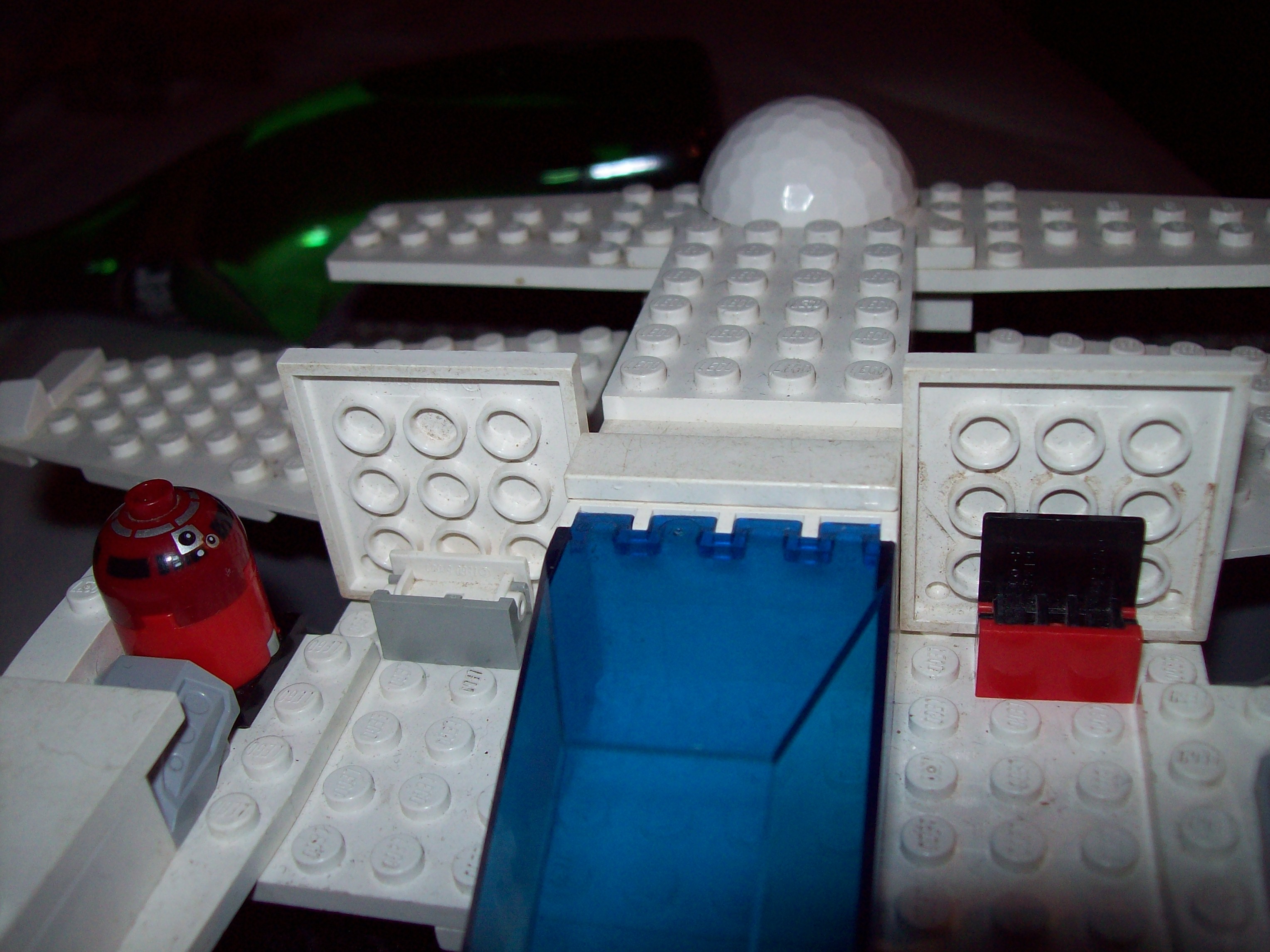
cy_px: 476
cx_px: 635
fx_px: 1321
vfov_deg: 39.7
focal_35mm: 36
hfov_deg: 51.4
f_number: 2.7
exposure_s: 1/64
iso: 80
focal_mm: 6
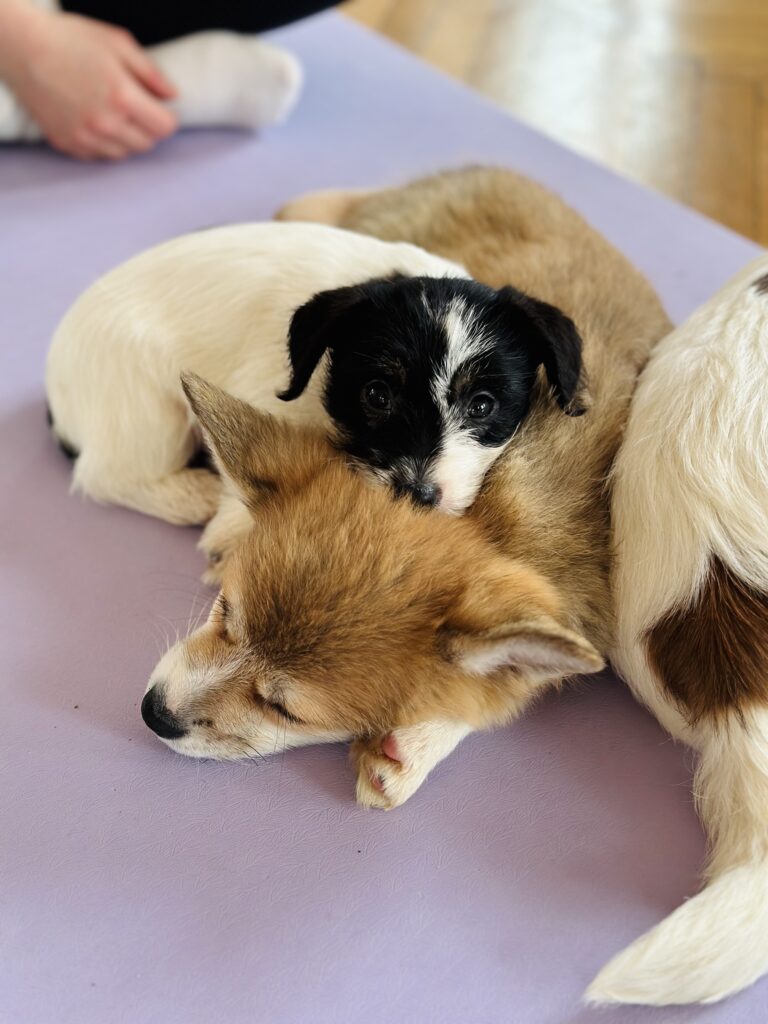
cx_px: 384
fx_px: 1420
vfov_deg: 39.7
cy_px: 512
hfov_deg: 30.3
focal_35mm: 48
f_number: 1.78
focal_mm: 6.86
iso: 250
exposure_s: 1/60
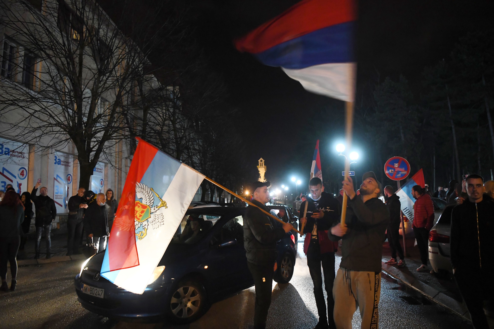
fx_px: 329
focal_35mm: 24
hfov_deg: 73.7
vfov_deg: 53.1
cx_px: 247
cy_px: 164
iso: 5000
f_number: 2.8
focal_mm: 24
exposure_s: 1/60
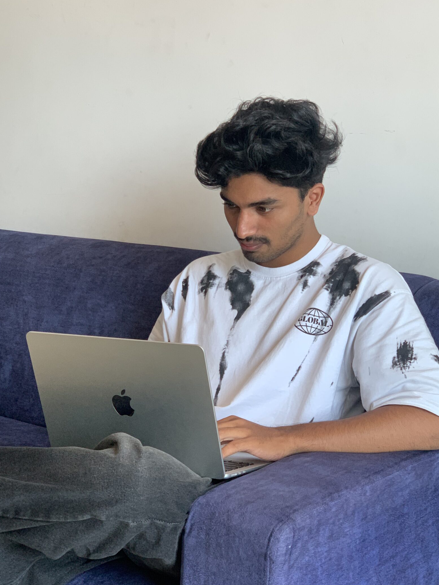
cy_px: 300
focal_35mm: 64
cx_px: 226
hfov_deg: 22.9
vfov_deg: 30.3
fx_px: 1082
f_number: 2.4
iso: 125
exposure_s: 1/71
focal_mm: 6
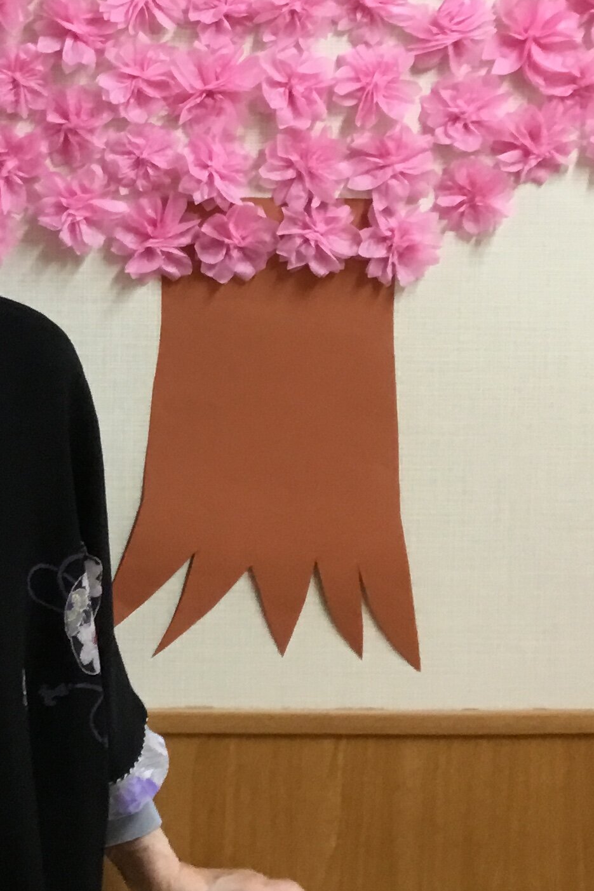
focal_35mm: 75
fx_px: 1857
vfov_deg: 26.7
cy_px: 225
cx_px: -244
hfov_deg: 16.8
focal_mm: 3.3
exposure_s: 1/30
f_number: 2.4
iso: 100
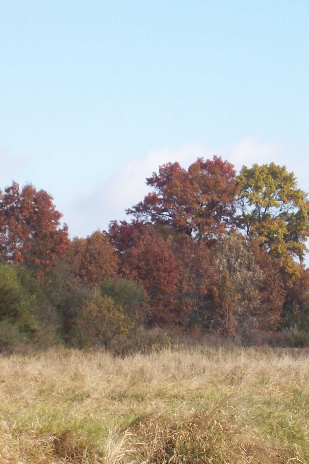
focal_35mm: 160
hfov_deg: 8.5
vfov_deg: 12.8
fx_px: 2060
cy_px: 219
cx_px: 288
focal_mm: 18
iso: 80
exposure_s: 1/392
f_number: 4.8
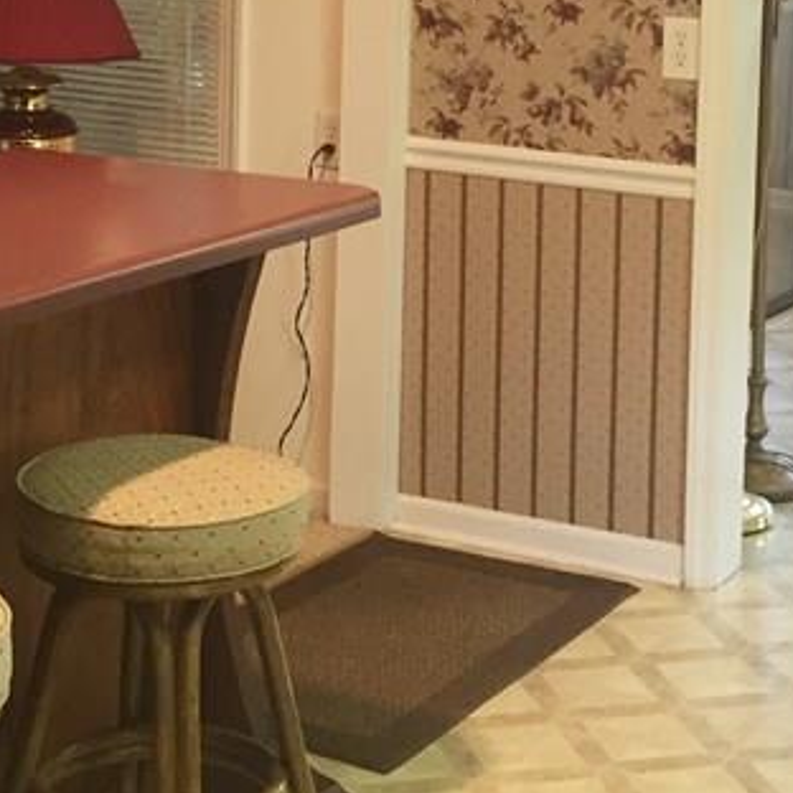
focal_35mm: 84
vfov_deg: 20.3
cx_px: 341
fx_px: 2177
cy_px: 107
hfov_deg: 20.6
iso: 125
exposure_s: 1/30
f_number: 2.2
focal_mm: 4.15
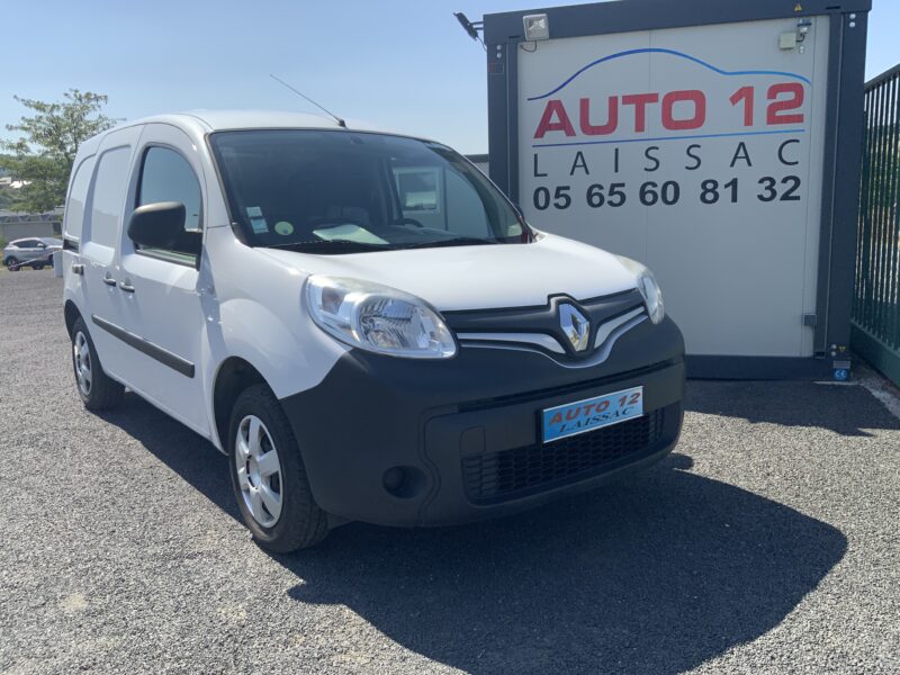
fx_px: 754
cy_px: 338
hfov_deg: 61.7
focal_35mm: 29
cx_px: 450
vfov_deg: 48.2
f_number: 1.8
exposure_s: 1/1912
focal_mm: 3
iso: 16
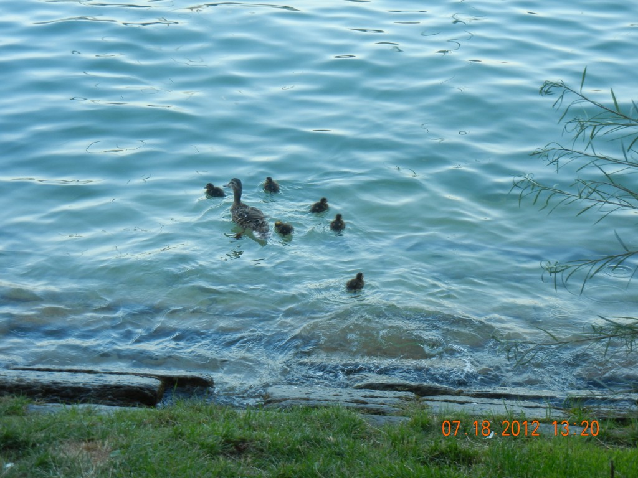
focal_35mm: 77
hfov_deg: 25.3
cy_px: 239
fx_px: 1419
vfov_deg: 19.1
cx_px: 319
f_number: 4.3
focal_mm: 13.9
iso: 186
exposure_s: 1/67.7
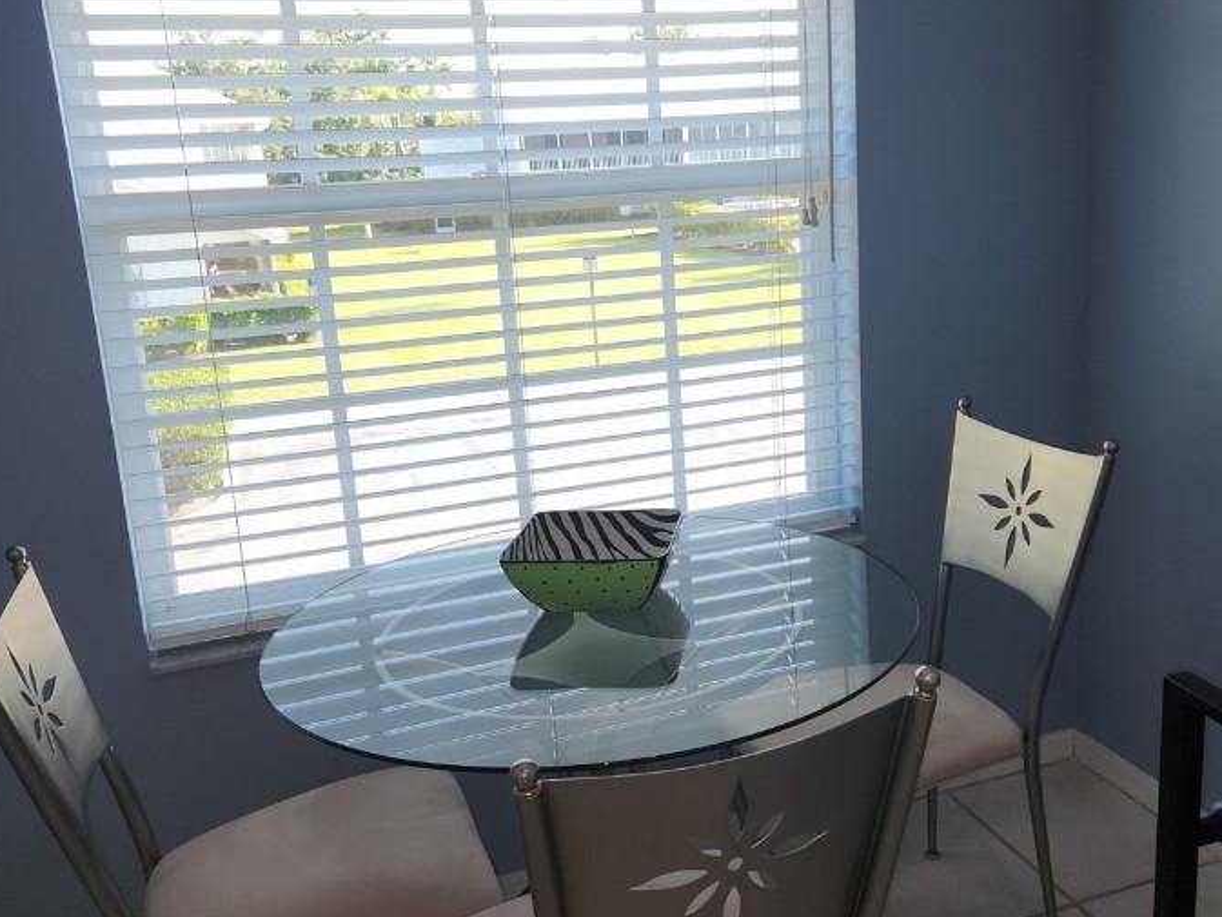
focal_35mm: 35
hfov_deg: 52.4
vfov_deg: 40.7
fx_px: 1236
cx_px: 699
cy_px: 427
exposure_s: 1/120
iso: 20
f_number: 1.8
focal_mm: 5.4
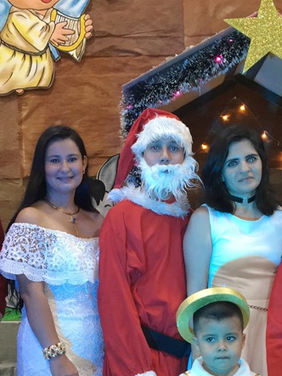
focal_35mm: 67
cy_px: 297
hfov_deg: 21.9
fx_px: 728
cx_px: 165
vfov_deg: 28.4
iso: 160
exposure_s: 1/30
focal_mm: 4.15
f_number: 2.2
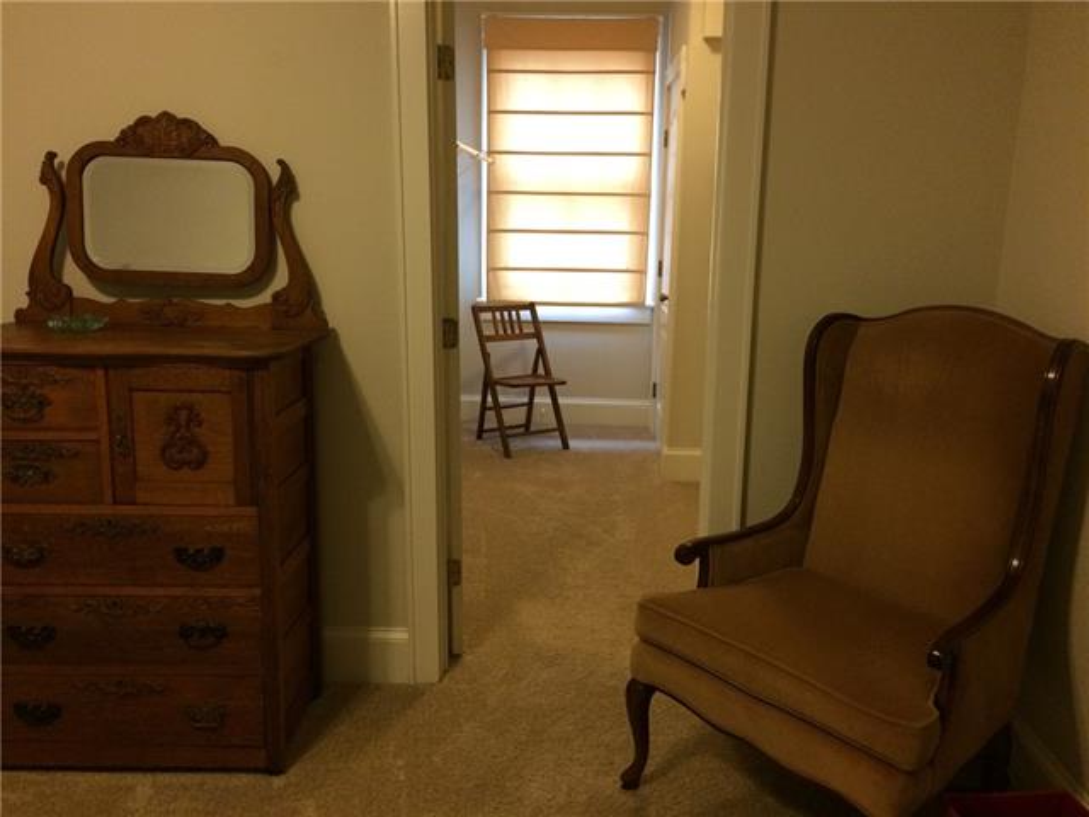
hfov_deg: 61.7
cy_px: 408
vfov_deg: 48.2
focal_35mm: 29
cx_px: 544
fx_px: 912
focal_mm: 4.15
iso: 250
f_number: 2.2
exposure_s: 1/30
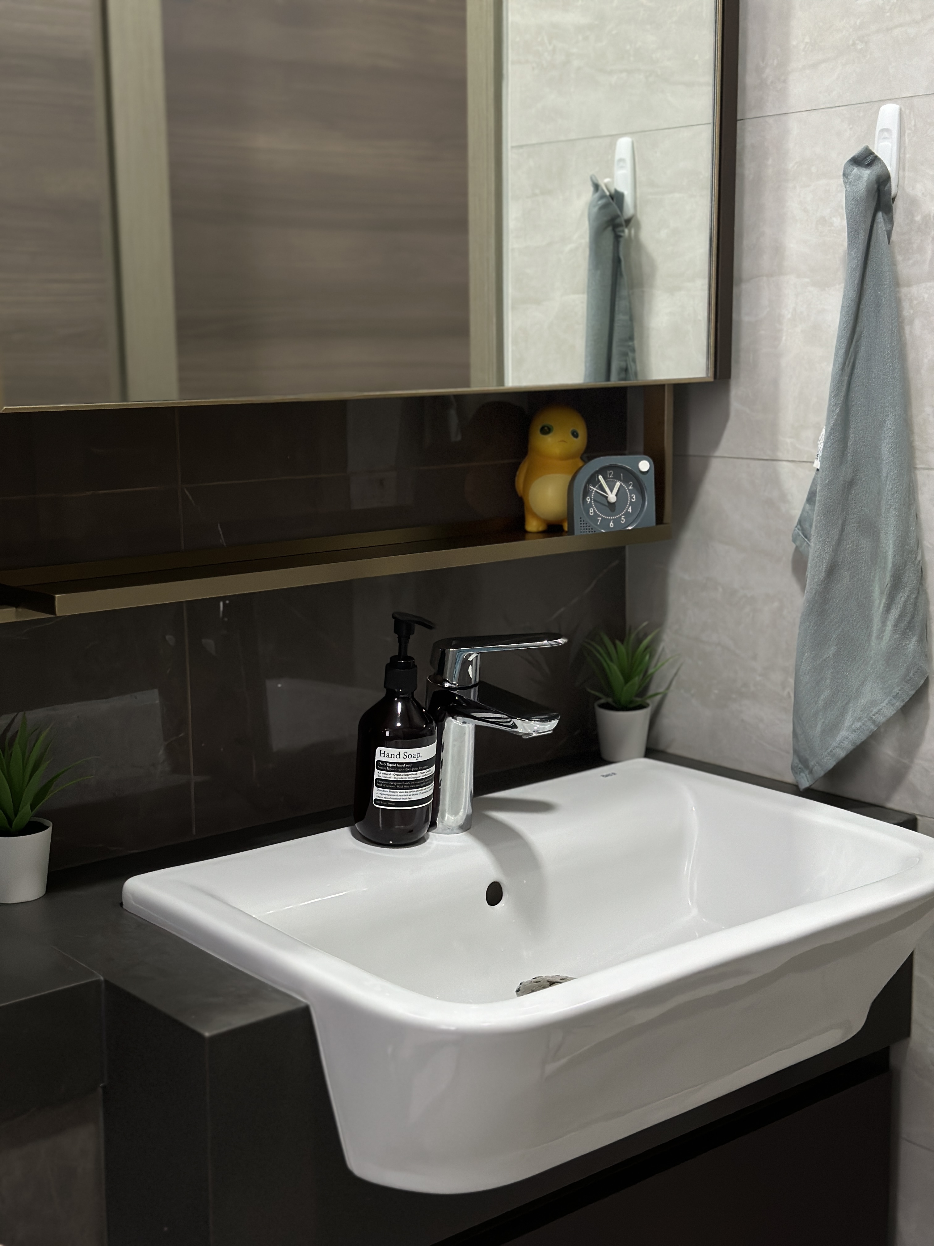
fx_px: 1727
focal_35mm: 48
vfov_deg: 39.7
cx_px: 467
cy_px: 623
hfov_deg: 30.3
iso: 250
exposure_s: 1/50
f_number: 1.78
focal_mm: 6.86
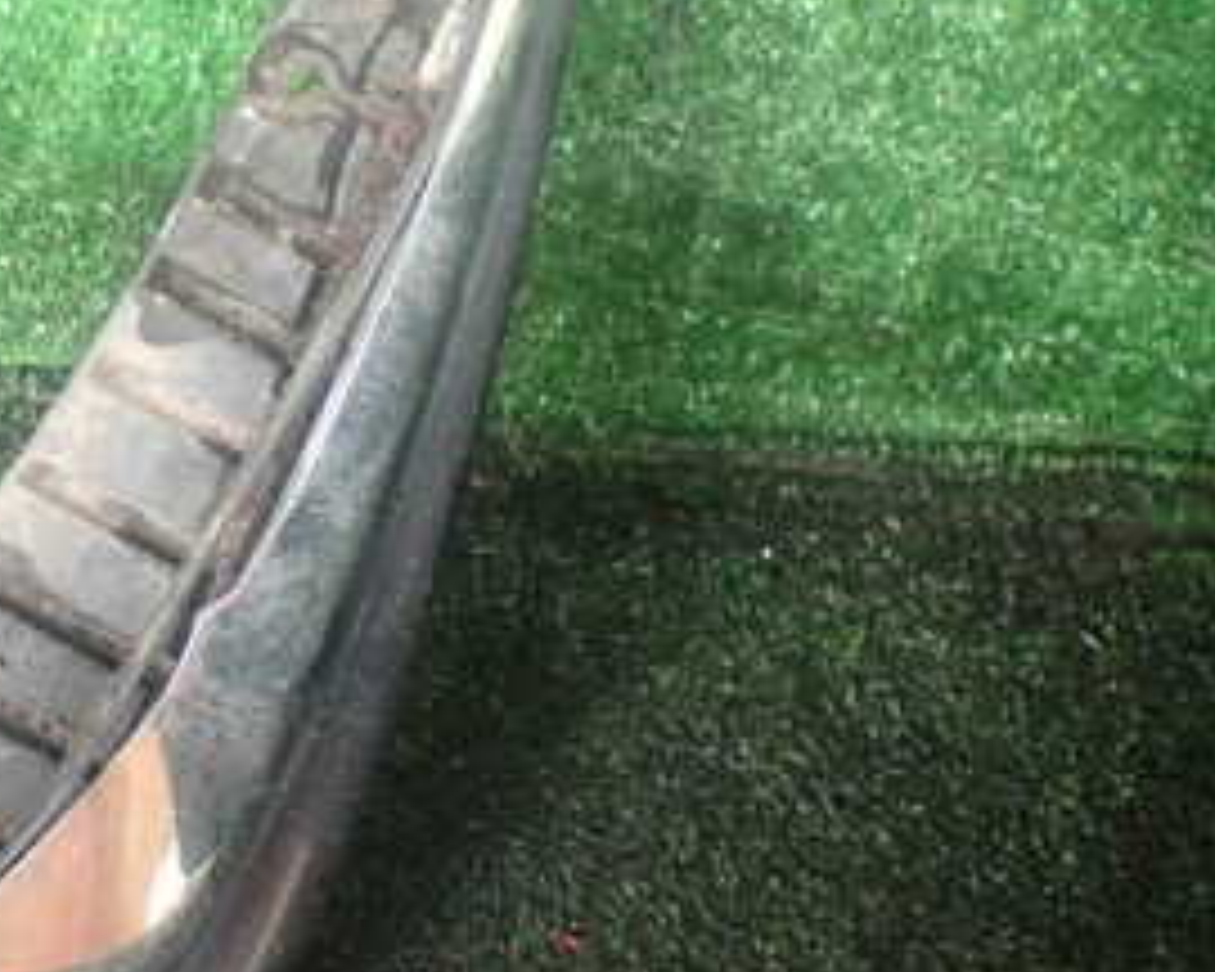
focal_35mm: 65
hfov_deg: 28.1
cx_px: 126
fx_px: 2337
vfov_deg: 23.4
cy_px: 346
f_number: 2.3
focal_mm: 5.4
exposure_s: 1/125
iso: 640
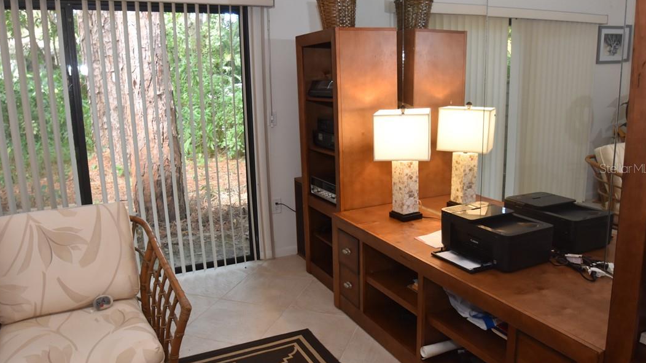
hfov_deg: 68.8
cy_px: 168
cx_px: 325
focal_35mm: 28
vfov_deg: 42.1
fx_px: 472
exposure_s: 1/60
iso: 800
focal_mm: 17
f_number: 4.2
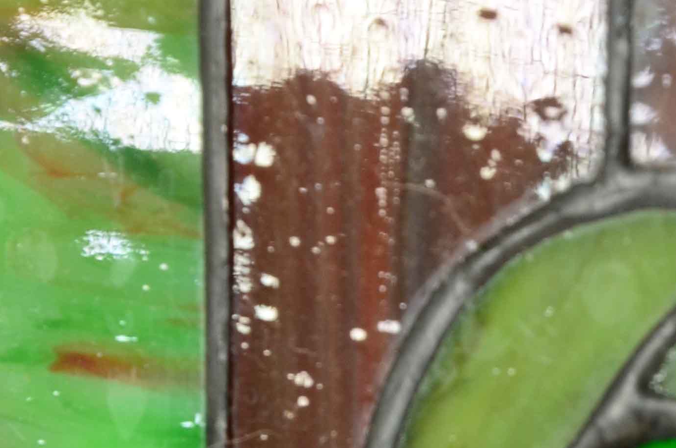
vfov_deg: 2.4
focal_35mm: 564
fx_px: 10565
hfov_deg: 3.7
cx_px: 667
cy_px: 636
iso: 200
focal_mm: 105
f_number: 11
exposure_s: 1/160
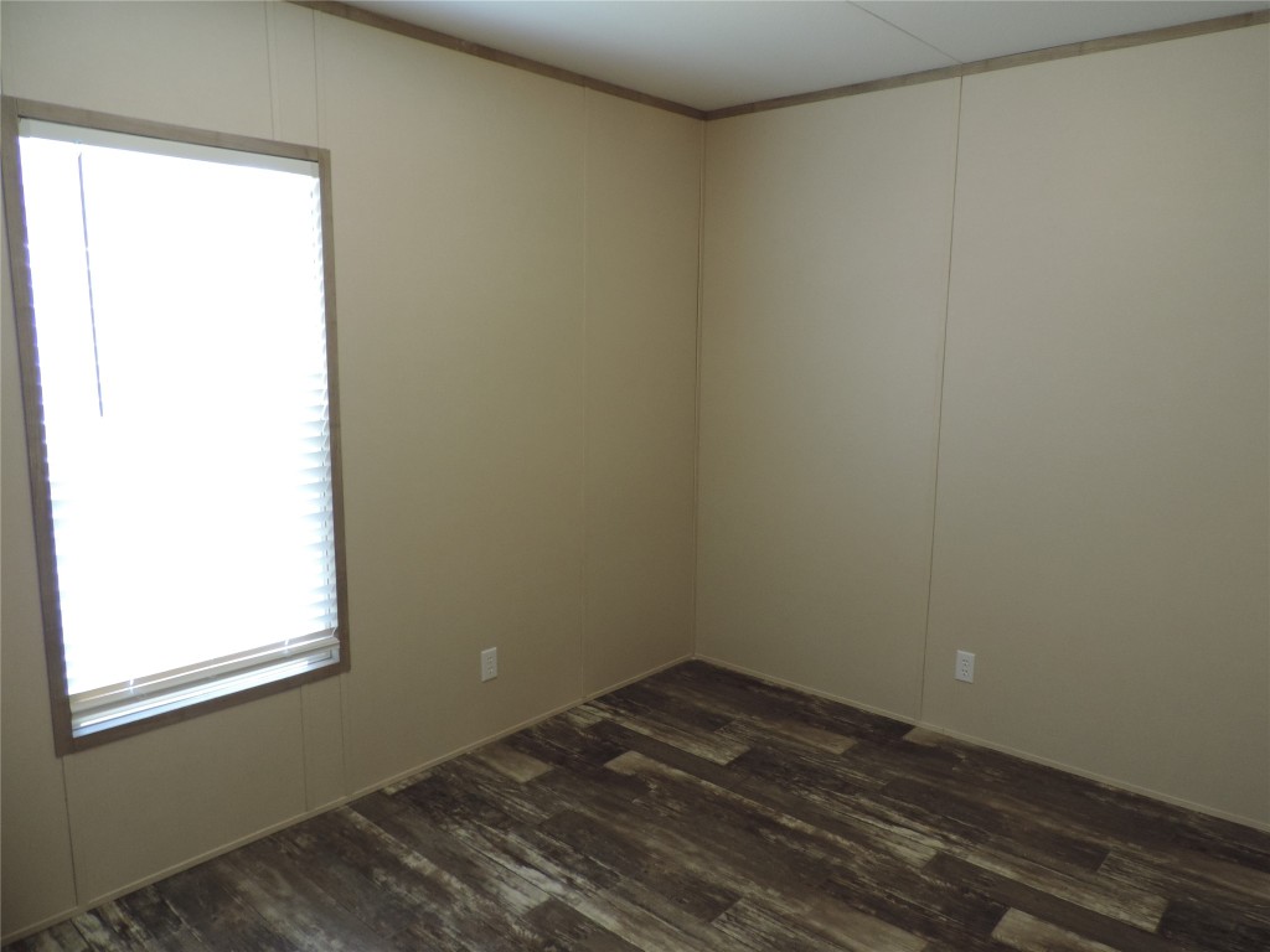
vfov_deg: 56.8
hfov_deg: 71.6
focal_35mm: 24
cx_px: 635
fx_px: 881
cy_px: 476
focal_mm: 4.3
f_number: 3
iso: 180
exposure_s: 1/30
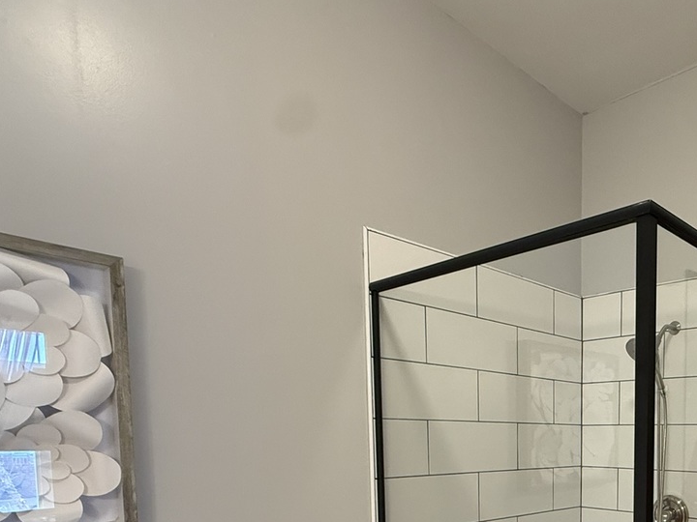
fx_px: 564
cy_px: 488
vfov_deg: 44.4
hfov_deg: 56.5
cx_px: 600
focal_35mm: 28
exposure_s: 1/60
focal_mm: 2.22
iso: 320
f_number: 2.2
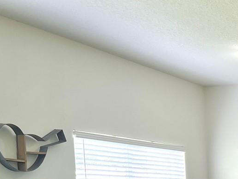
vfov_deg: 16.5
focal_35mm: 81
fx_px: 557
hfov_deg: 21.0
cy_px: 271
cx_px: 340
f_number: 1.5
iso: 50
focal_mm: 5.7
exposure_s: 1/163
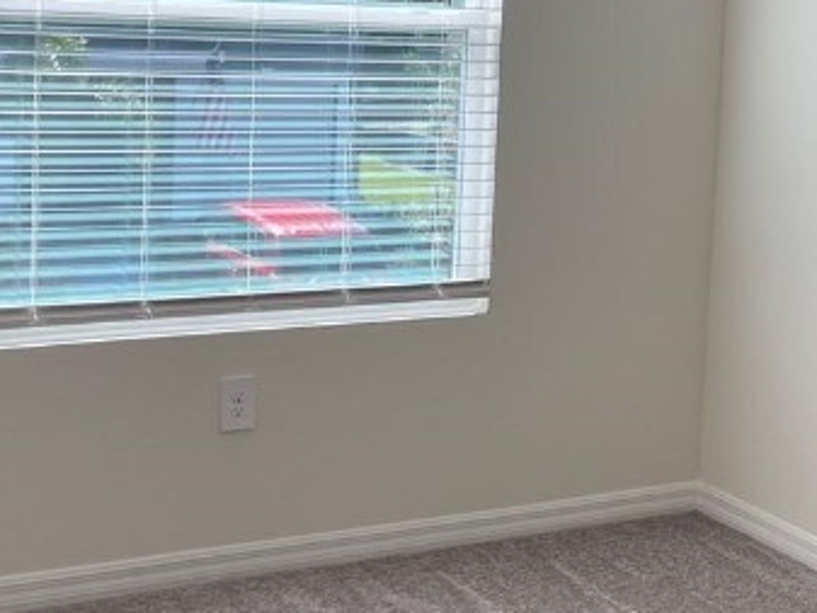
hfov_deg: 23.1
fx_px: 1865
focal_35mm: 79
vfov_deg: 18.5
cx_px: 924
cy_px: 121
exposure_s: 1/403
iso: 32
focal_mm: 5.1
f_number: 1.6
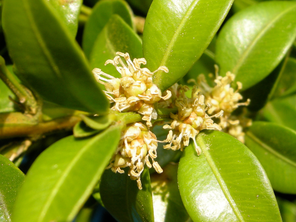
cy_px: 111
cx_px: 148
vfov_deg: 40.7
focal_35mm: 35
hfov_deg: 52.6
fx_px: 299
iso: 64
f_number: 4.8
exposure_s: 1/146
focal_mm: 7.5
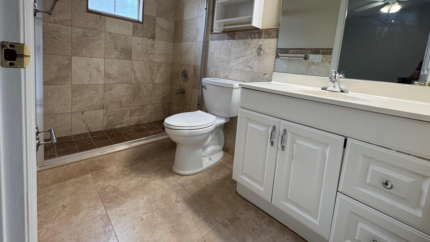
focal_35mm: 16
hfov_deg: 99.4
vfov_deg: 65.4
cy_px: 82
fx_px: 182
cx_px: 212
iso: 160
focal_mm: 2.22
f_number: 2.2
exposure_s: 1/120
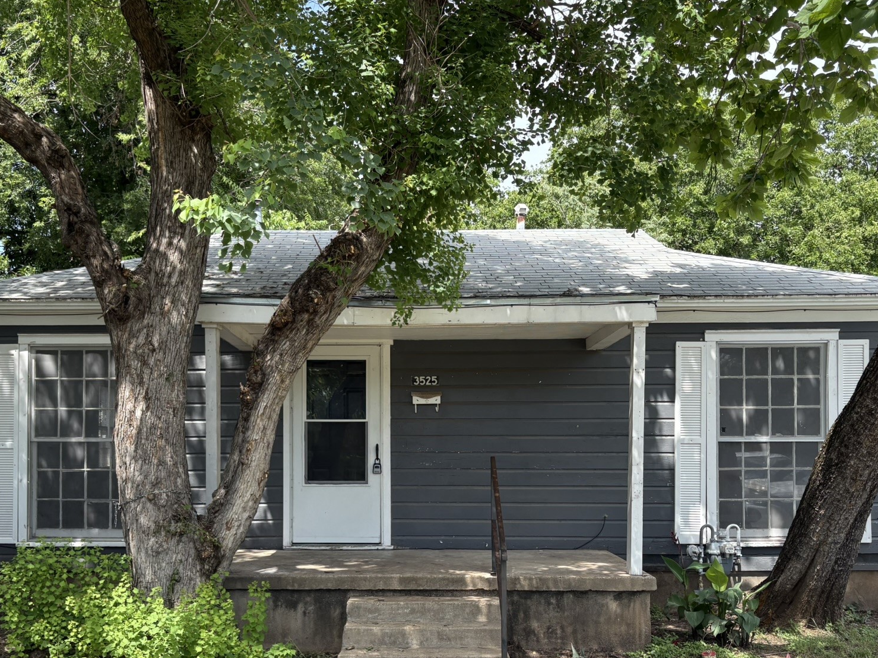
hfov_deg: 51.3
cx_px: 397
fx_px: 913
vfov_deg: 39.2
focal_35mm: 36
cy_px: 434
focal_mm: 5.96
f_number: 1.6
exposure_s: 1/830
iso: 50
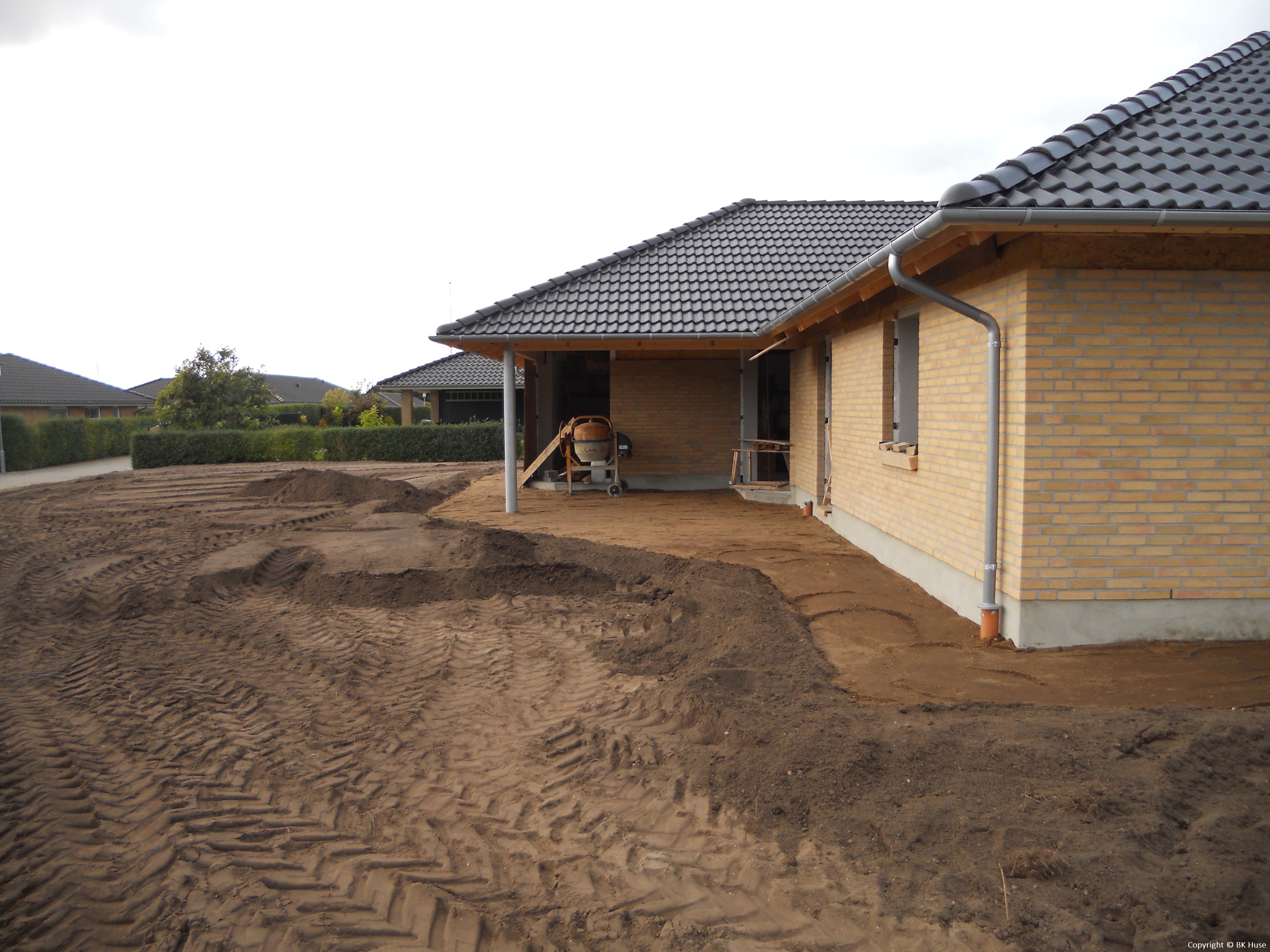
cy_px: 476
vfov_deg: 51.4
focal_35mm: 27
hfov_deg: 65.3
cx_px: 635
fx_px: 991
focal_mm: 4.9
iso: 80
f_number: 3.2
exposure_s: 1/250
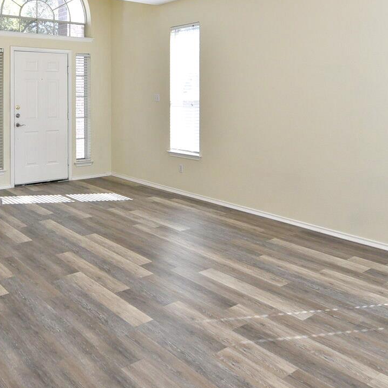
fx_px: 431
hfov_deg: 47.3
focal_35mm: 34
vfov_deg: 46.7
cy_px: 97
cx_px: 116
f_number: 5.6
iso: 400
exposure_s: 1/125
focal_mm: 14
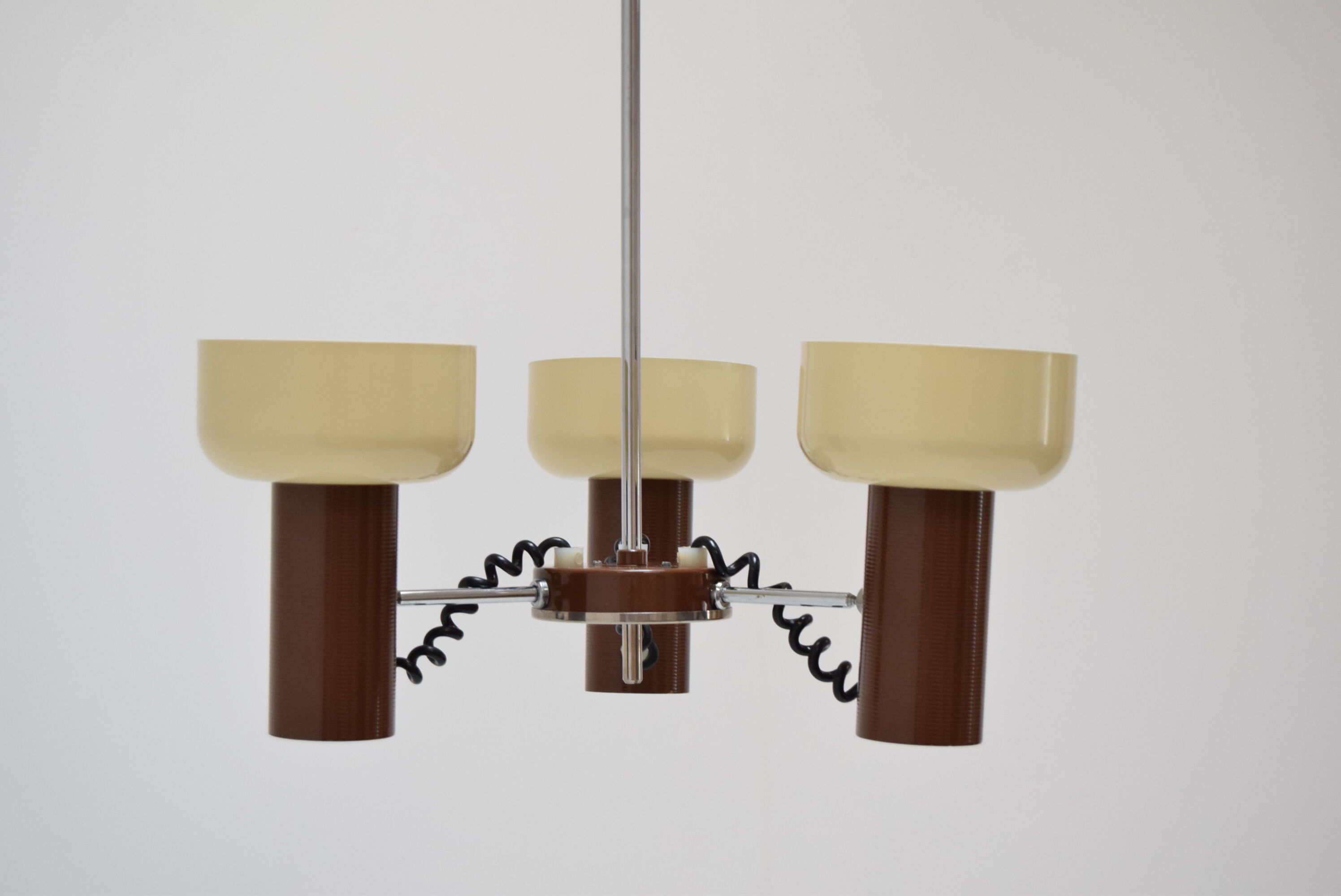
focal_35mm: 75
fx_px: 2796
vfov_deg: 18.2
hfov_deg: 27.0
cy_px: 448
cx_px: 670
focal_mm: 50
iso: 1600
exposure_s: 1/125
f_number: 5.6
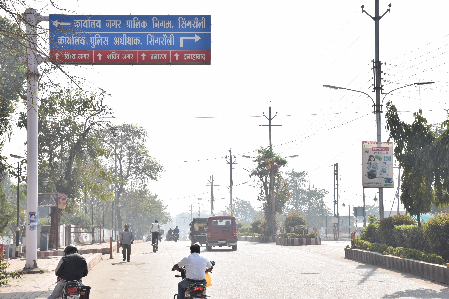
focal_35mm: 72
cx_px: 224
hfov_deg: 28.1
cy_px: 150
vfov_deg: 18.9
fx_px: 898
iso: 400
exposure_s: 1/400
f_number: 10
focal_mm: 48
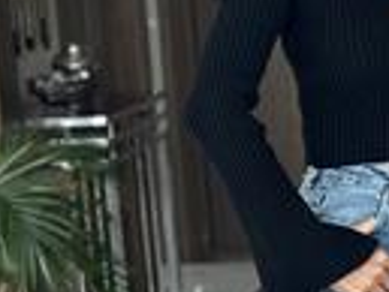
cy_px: 298
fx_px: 2115
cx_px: 464
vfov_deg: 7.9
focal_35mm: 188
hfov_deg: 10.3
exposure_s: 1/60
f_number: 1.78
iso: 125
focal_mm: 6.86
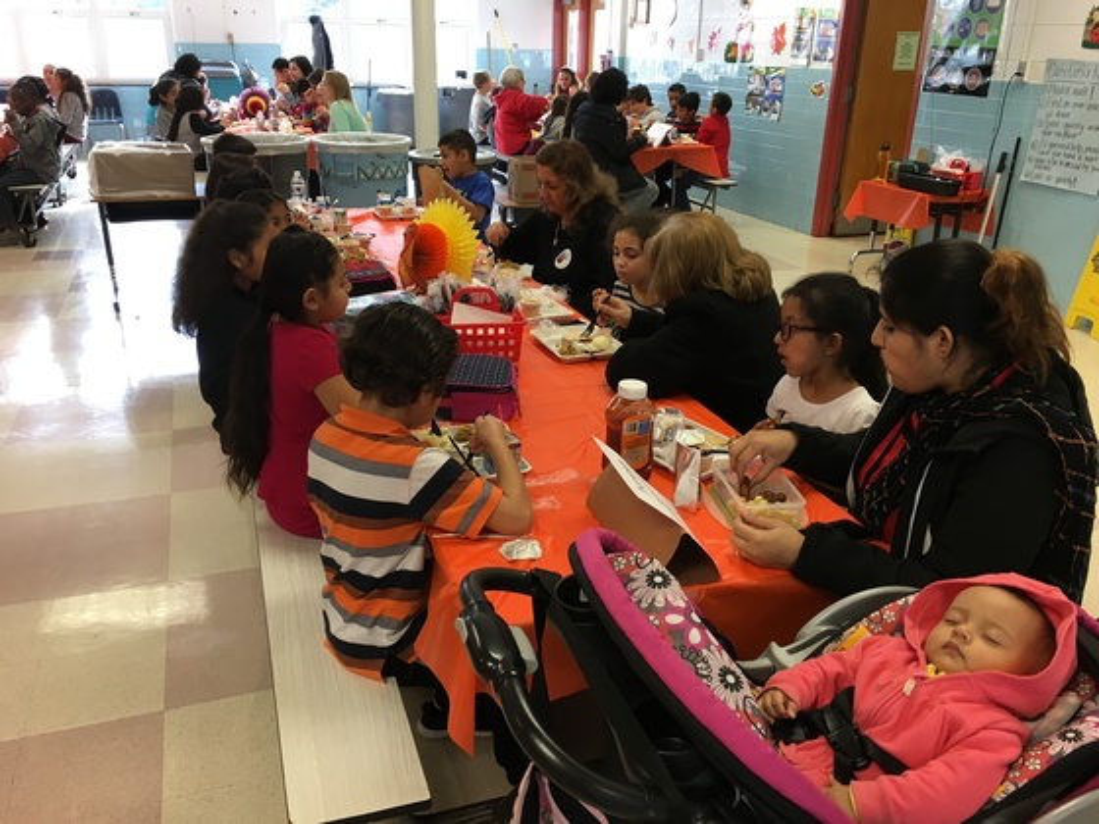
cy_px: 412
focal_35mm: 29
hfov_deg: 61.7
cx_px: 550
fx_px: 921
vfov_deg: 48.2
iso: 64
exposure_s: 1/30
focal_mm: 4.15
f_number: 2.2
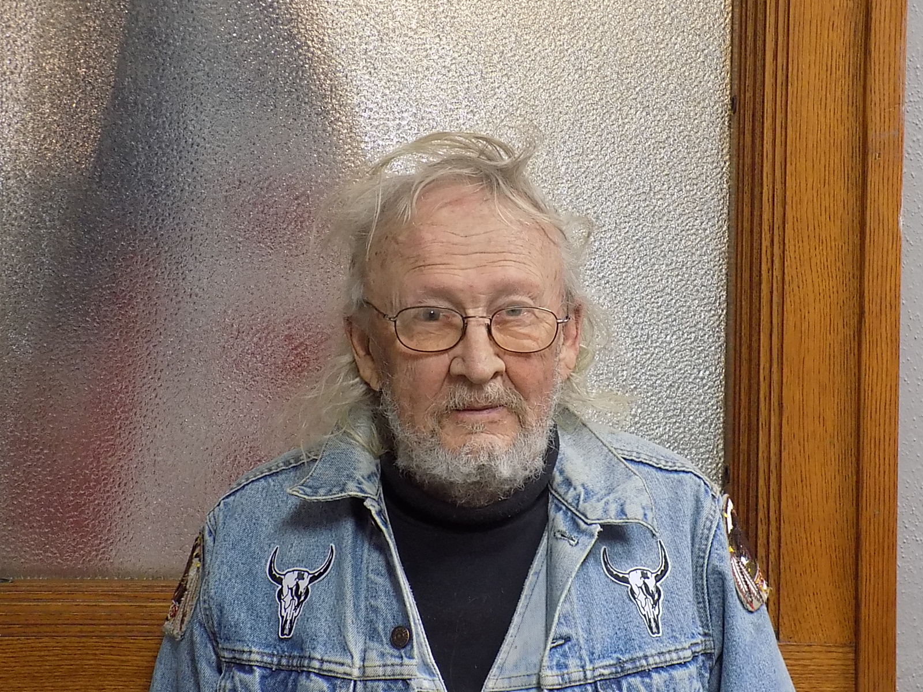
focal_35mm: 78
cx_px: 462
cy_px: 346
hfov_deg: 25.0
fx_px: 2080
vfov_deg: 18.9
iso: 400
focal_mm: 13.9
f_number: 4.3
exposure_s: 1/15
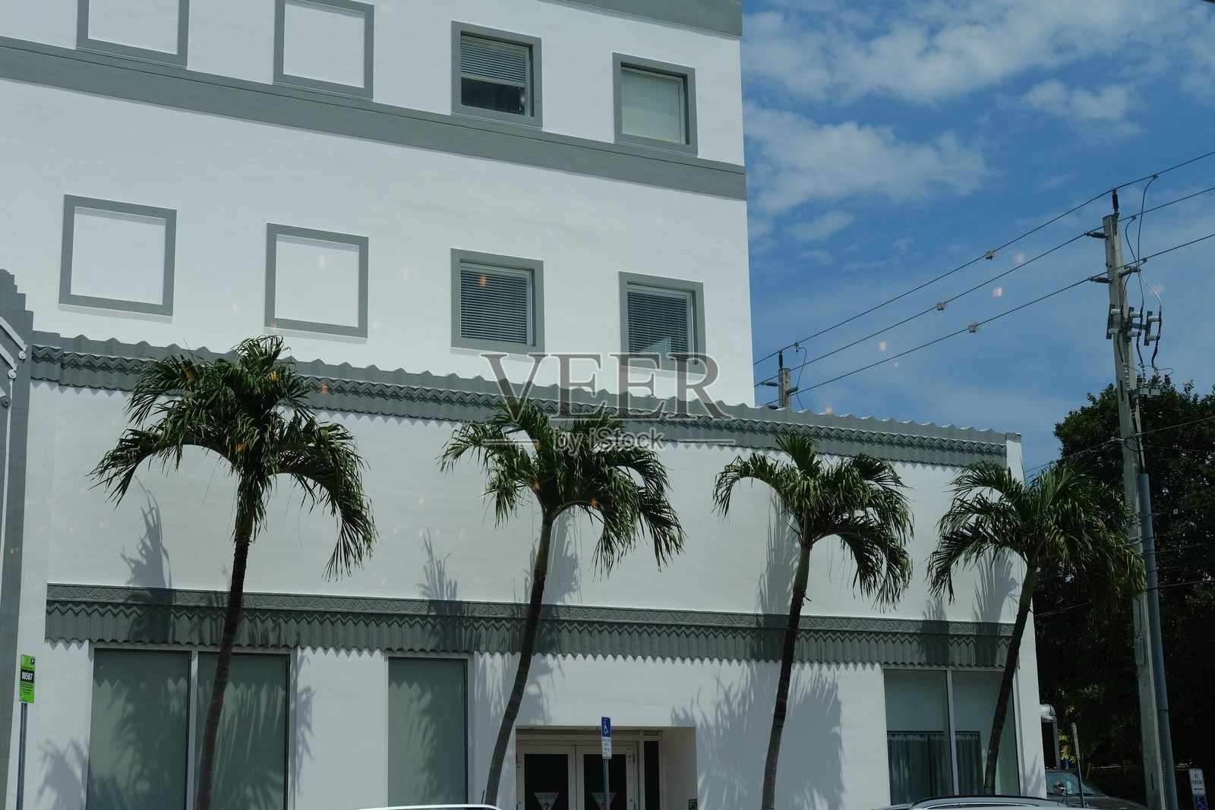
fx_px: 1789
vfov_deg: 25.5
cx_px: 608
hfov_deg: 37.5
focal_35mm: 53
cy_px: 405
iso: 400
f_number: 10
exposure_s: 1/1000
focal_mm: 35
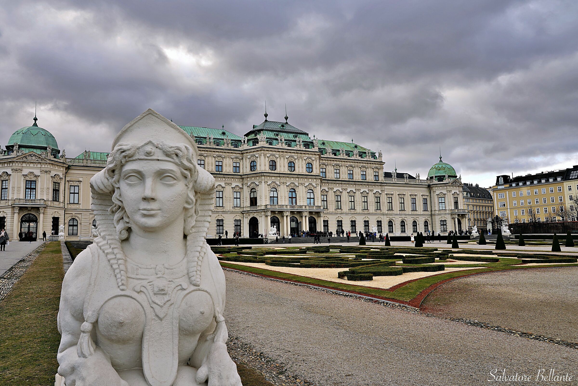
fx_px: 433
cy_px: 193
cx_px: 289
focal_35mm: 27
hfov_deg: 67.4
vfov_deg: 47.9
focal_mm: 27
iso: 100
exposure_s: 1/60
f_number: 10
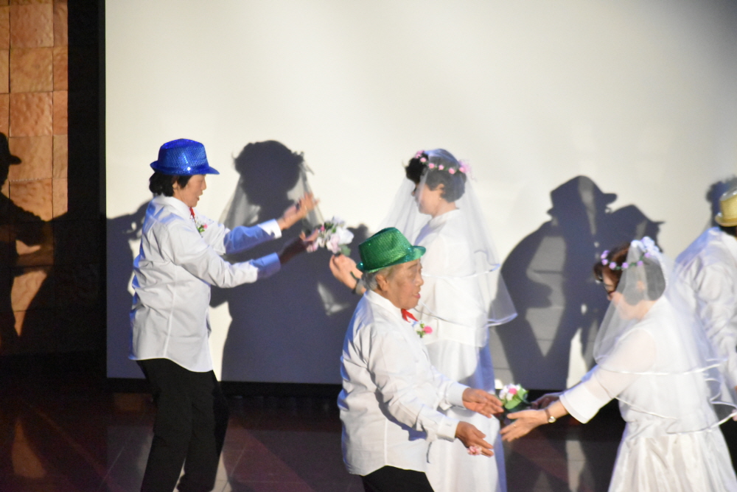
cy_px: 246
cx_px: 368
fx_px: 4916
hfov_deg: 8.6
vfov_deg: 5.7
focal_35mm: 240
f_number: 5
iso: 10000
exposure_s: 1/125
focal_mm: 160
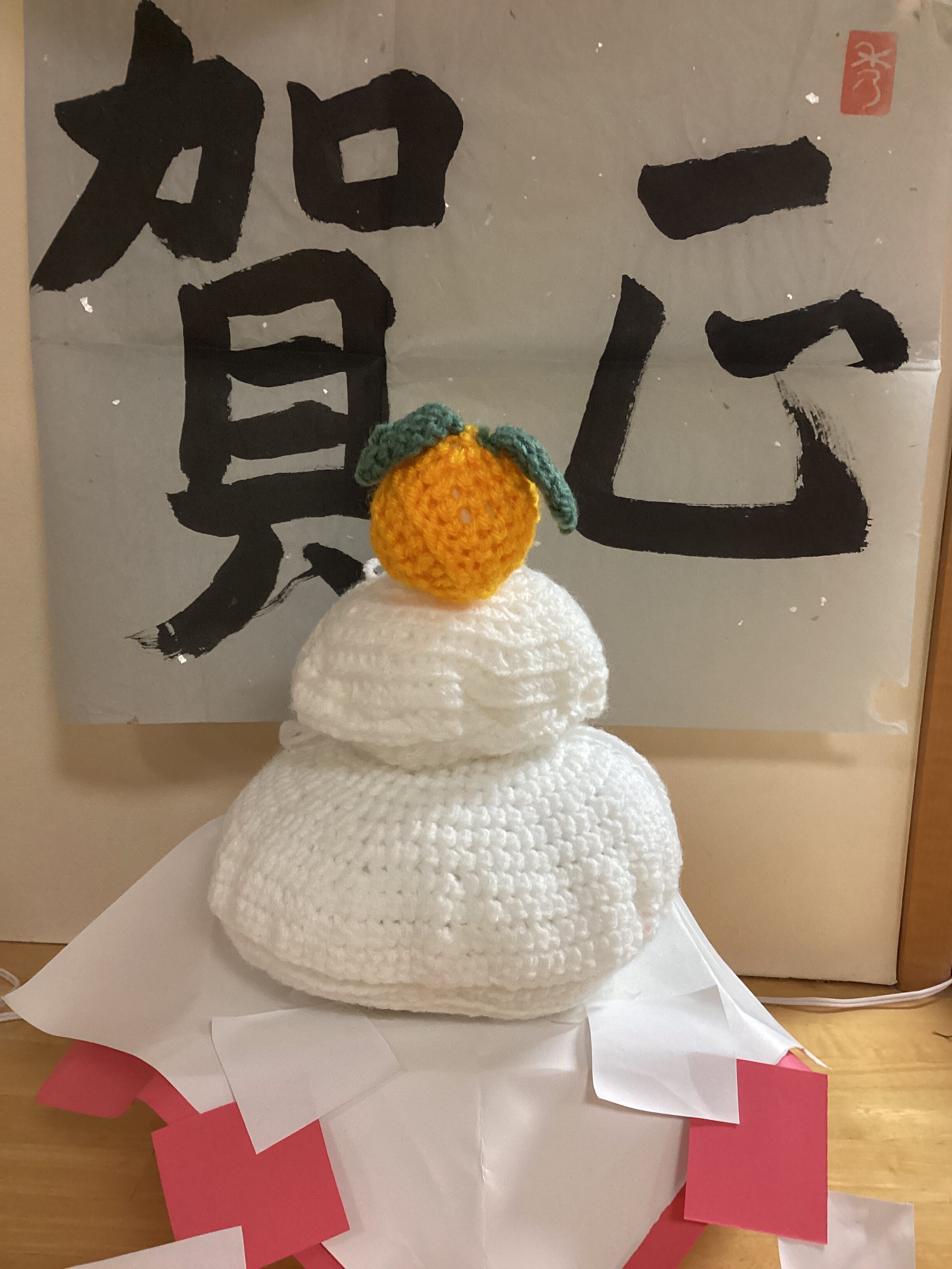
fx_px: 1137
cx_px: 476
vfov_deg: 58.4
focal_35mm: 31
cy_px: 634
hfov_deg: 45.4
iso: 320
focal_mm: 3.3
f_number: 2.4
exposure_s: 1/50
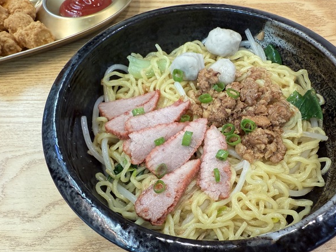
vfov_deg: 48.1
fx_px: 281
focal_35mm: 29
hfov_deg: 61.2
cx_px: 199
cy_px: 139
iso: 400
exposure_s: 1/60
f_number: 2.2
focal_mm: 2.22
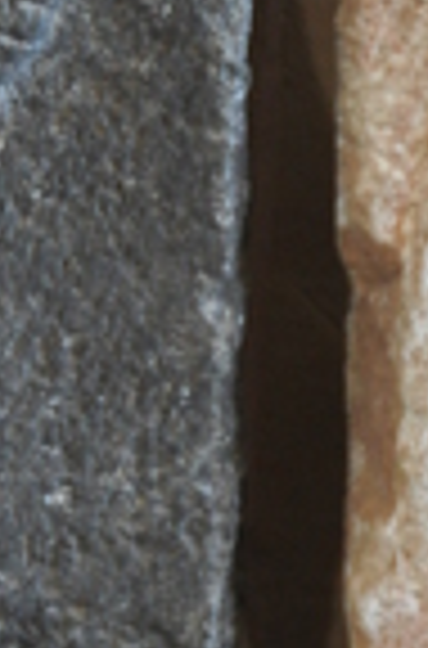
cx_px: -466
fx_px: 11172
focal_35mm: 622
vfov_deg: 3.3
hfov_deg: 2.2
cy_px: 58
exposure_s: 1/30
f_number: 5.3
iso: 800
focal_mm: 90
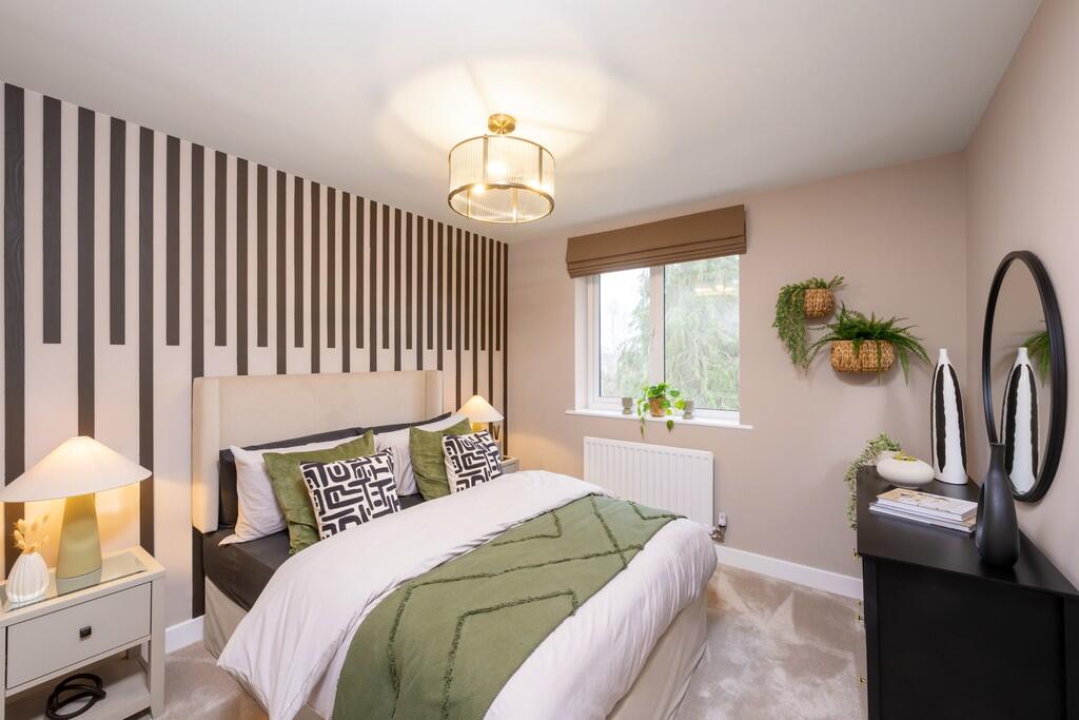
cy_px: 360
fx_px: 420
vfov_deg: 81.2
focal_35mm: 14
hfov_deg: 104.2
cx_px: 540
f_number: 11
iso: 400
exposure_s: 1/8
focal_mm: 14
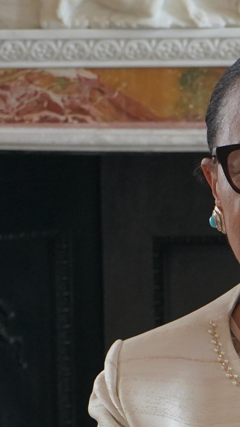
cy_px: 358
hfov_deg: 5.5
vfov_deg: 9.7
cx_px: 341
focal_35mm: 221
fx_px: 2500
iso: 3200
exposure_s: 1/160
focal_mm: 55
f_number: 5
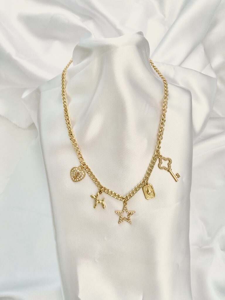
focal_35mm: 26
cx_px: 112
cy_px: 150
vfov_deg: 67.3
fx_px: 225
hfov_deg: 53.1
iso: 80
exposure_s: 1/121
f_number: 1.8
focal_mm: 4.25
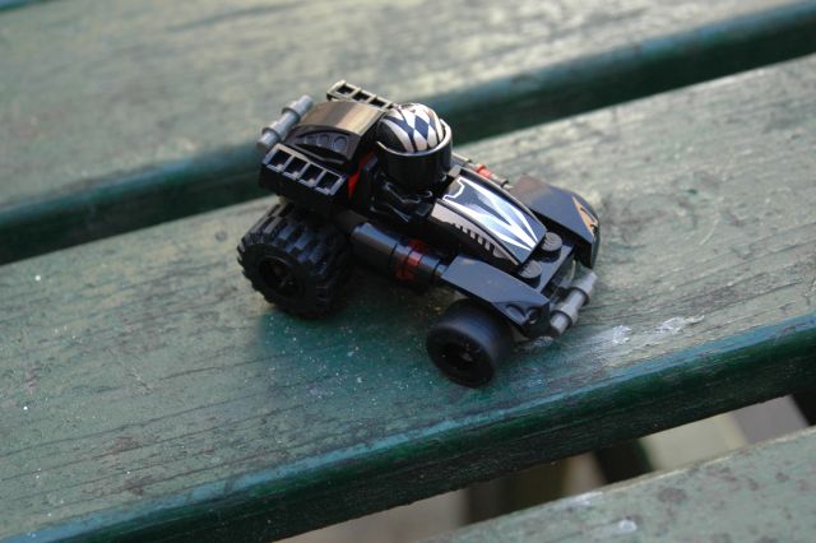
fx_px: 1699
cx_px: 408
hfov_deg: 27.0
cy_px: 272
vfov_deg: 18.2
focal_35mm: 75
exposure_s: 1/125
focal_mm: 50
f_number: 5.6
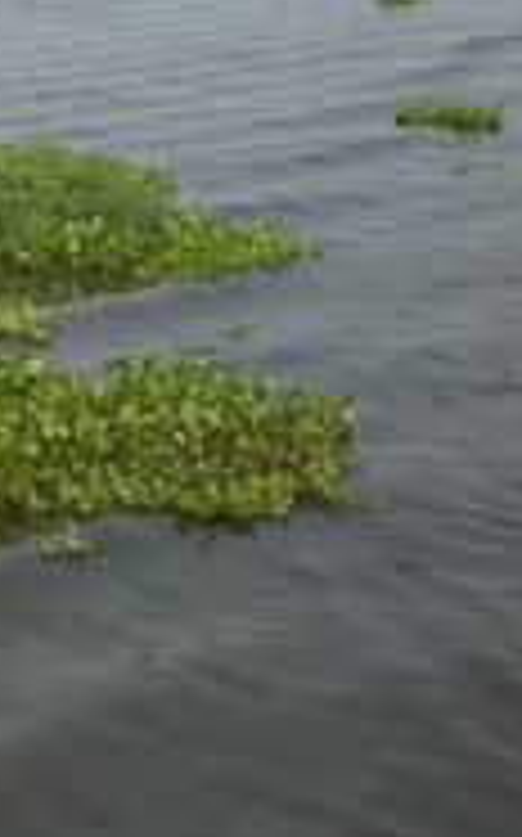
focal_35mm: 105
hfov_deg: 11.1
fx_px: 2394
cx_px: -583
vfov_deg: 19.4
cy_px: 58
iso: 92
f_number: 3.5
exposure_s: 1/914
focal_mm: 6.3
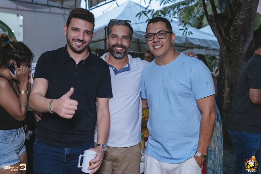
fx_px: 261
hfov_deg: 53.1
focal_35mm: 36
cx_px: 130
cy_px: 87
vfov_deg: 36.9
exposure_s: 1/250
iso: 2500
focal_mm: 24
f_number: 2.5
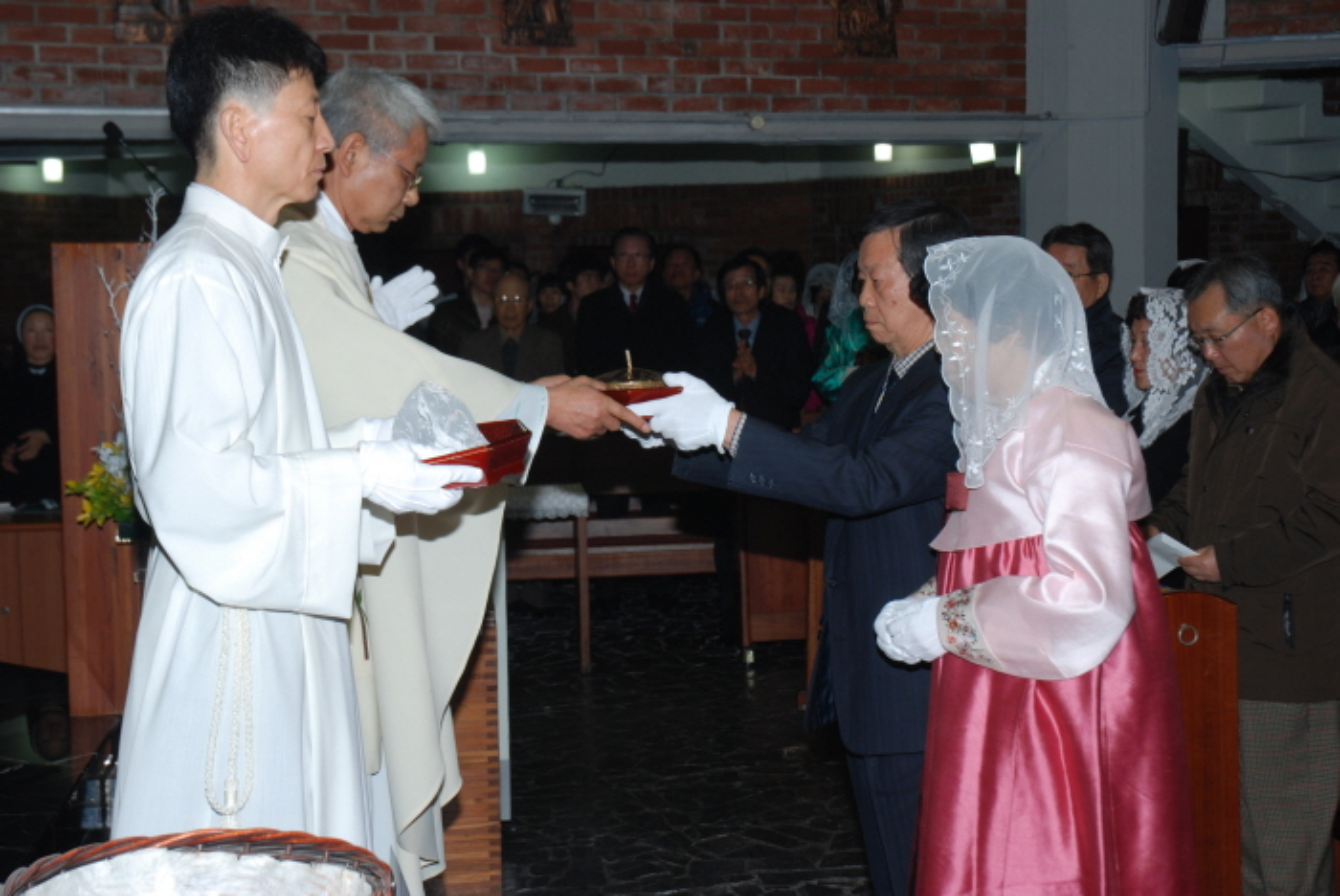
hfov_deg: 37.8
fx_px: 1956
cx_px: 670
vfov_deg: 25.8
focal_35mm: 52
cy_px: 448
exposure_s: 1/60
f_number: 7.1
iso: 200
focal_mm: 35
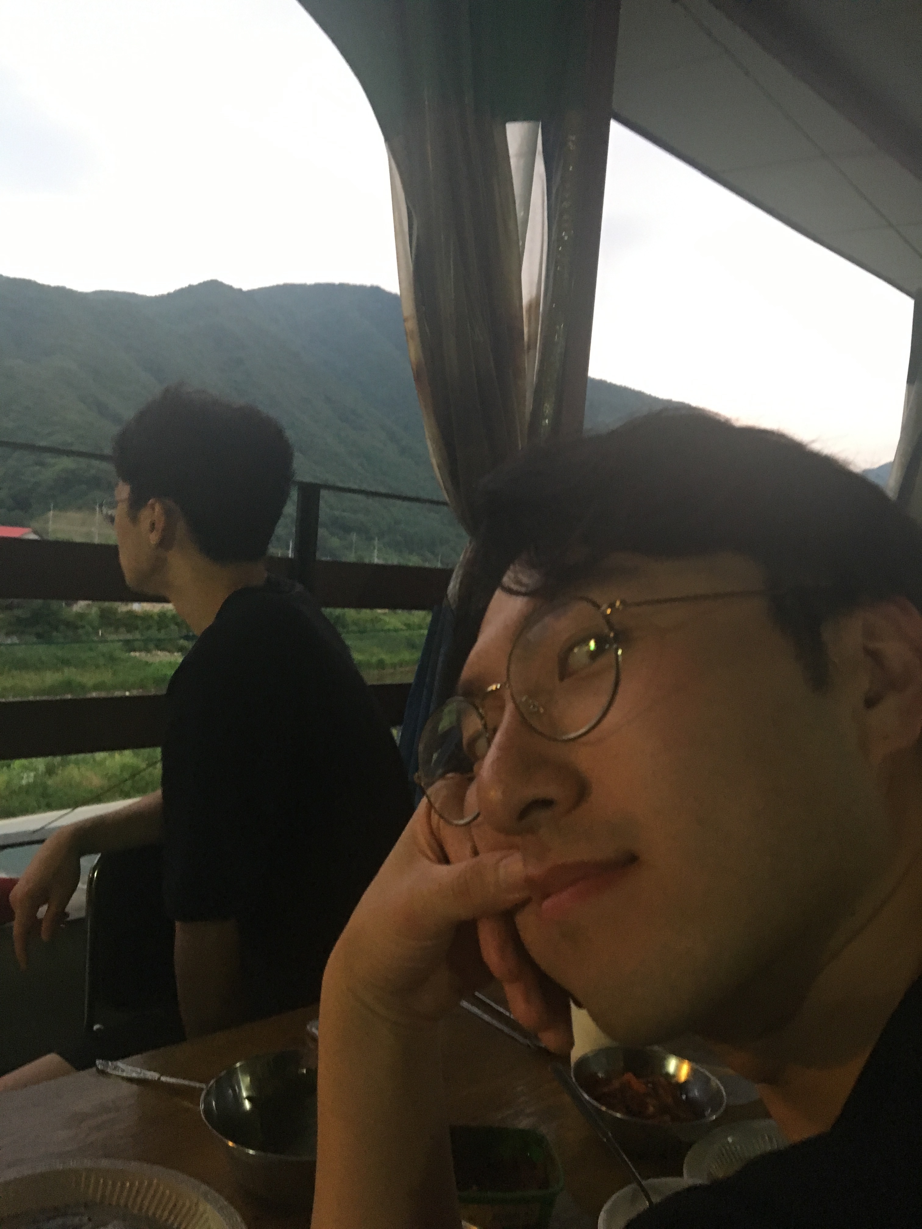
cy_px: 614
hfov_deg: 48.2
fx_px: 1030
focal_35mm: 29
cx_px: 461
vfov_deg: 61.7
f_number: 2.2
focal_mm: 4.15
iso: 200
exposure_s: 1/30
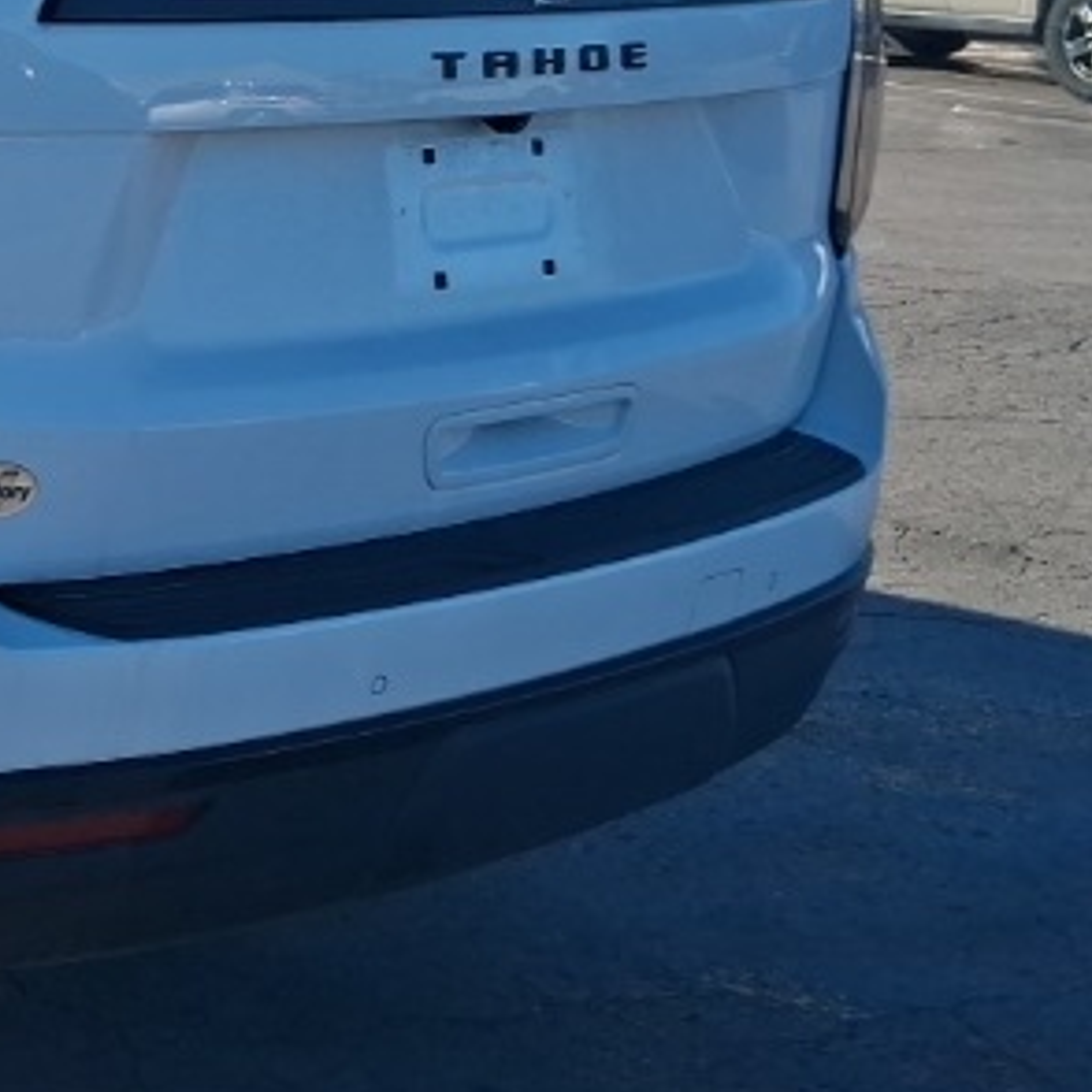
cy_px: 193
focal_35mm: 80
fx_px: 2855
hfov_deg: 19.9
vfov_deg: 21.3
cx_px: -331
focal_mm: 3.98
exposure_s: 1/786
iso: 25
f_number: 1.8
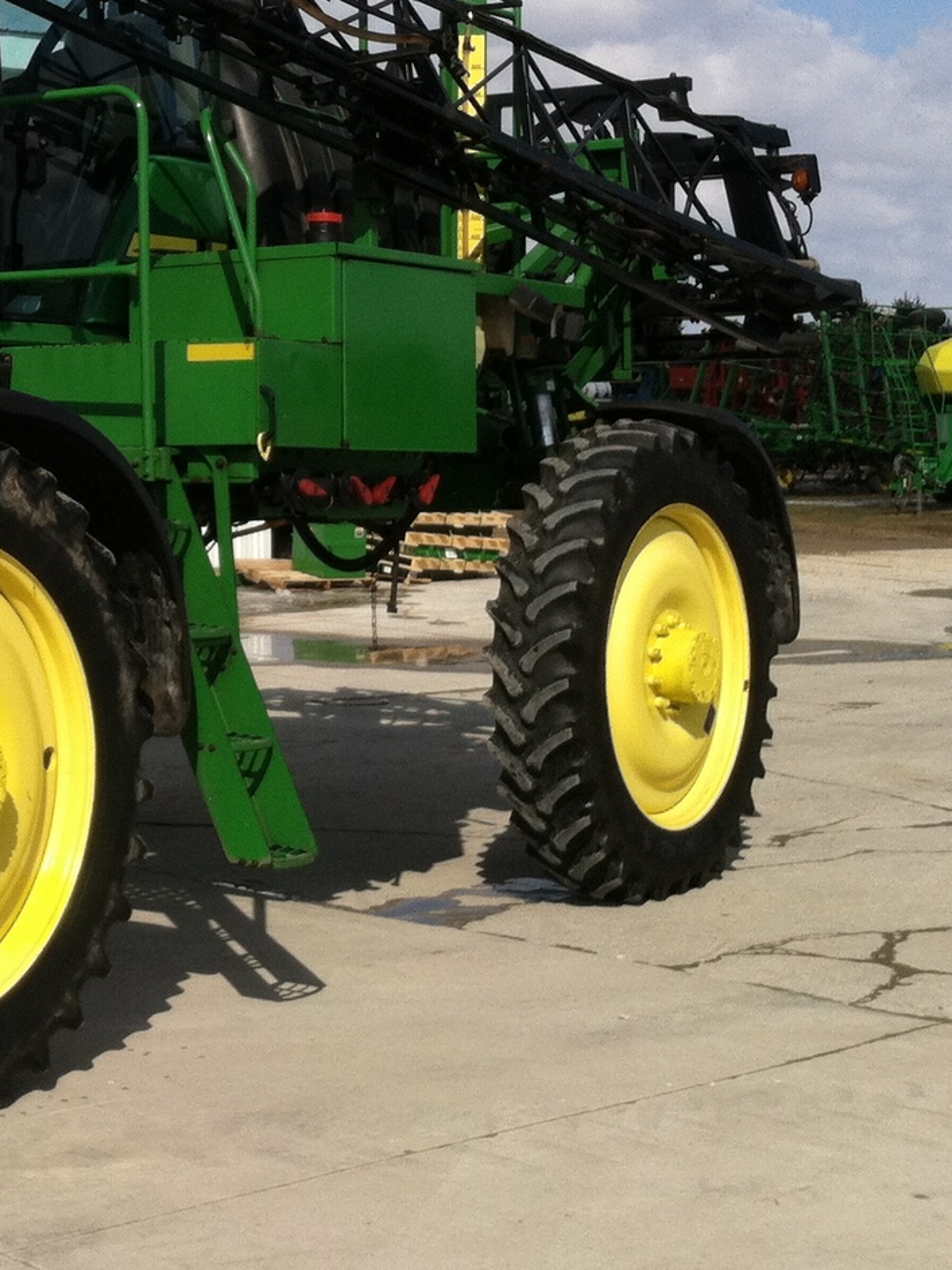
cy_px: 321
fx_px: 2788
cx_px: -27
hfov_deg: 18.8
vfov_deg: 25.4
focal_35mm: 76
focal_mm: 3.85
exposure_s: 1/2106
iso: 80
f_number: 2.8
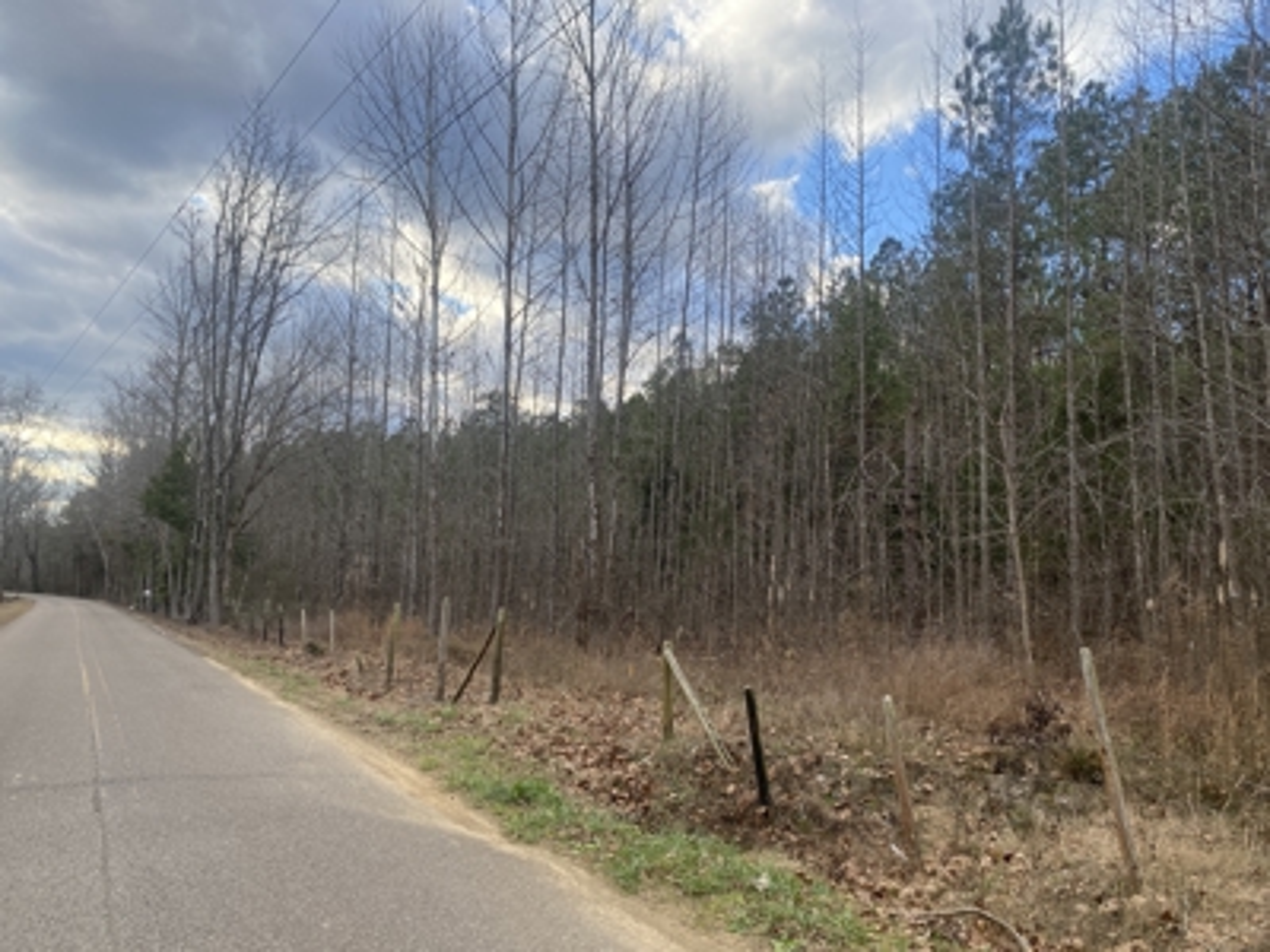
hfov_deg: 67.3
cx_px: 635
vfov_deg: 53.1
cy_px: 476
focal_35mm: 26
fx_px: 954
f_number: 1.8
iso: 32
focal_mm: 4.25
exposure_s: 1/666
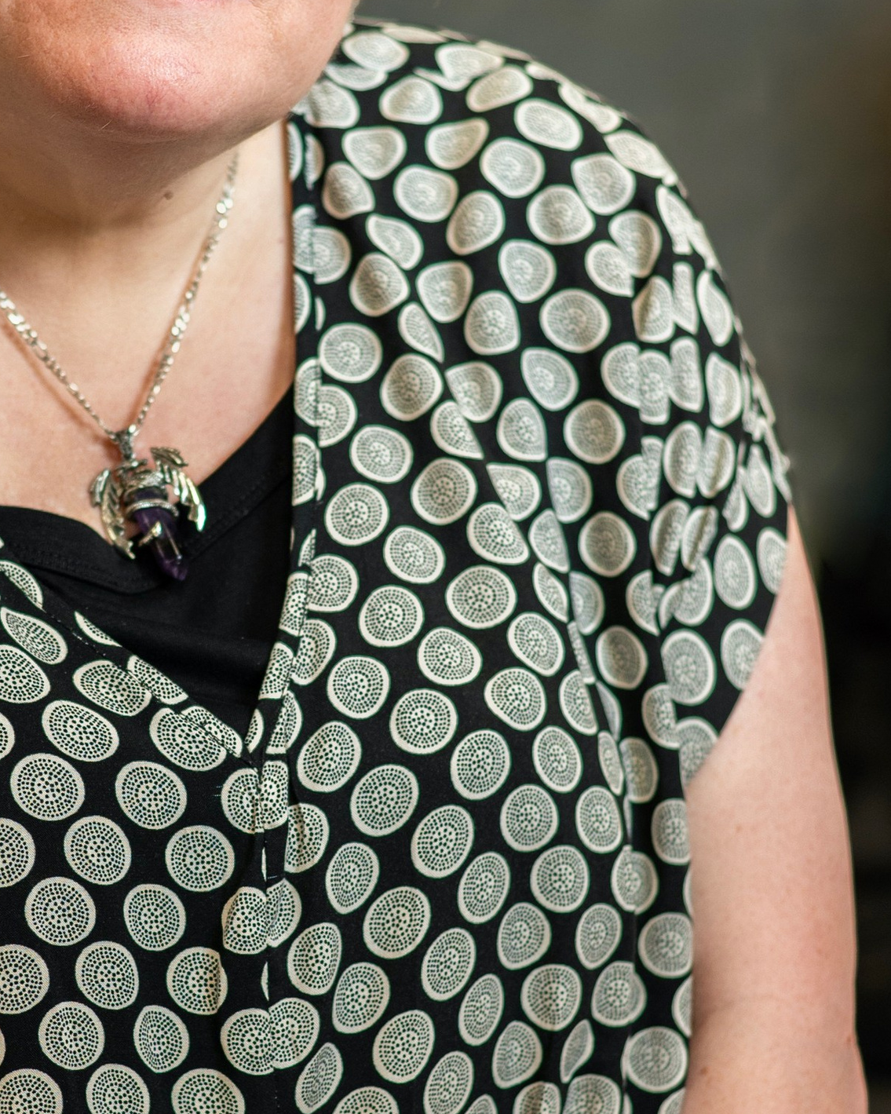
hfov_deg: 12.1
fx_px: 4187
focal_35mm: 127
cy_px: 678
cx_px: 134
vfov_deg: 15.1
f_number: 2.5
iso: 200
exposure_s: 1/200
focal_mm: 50
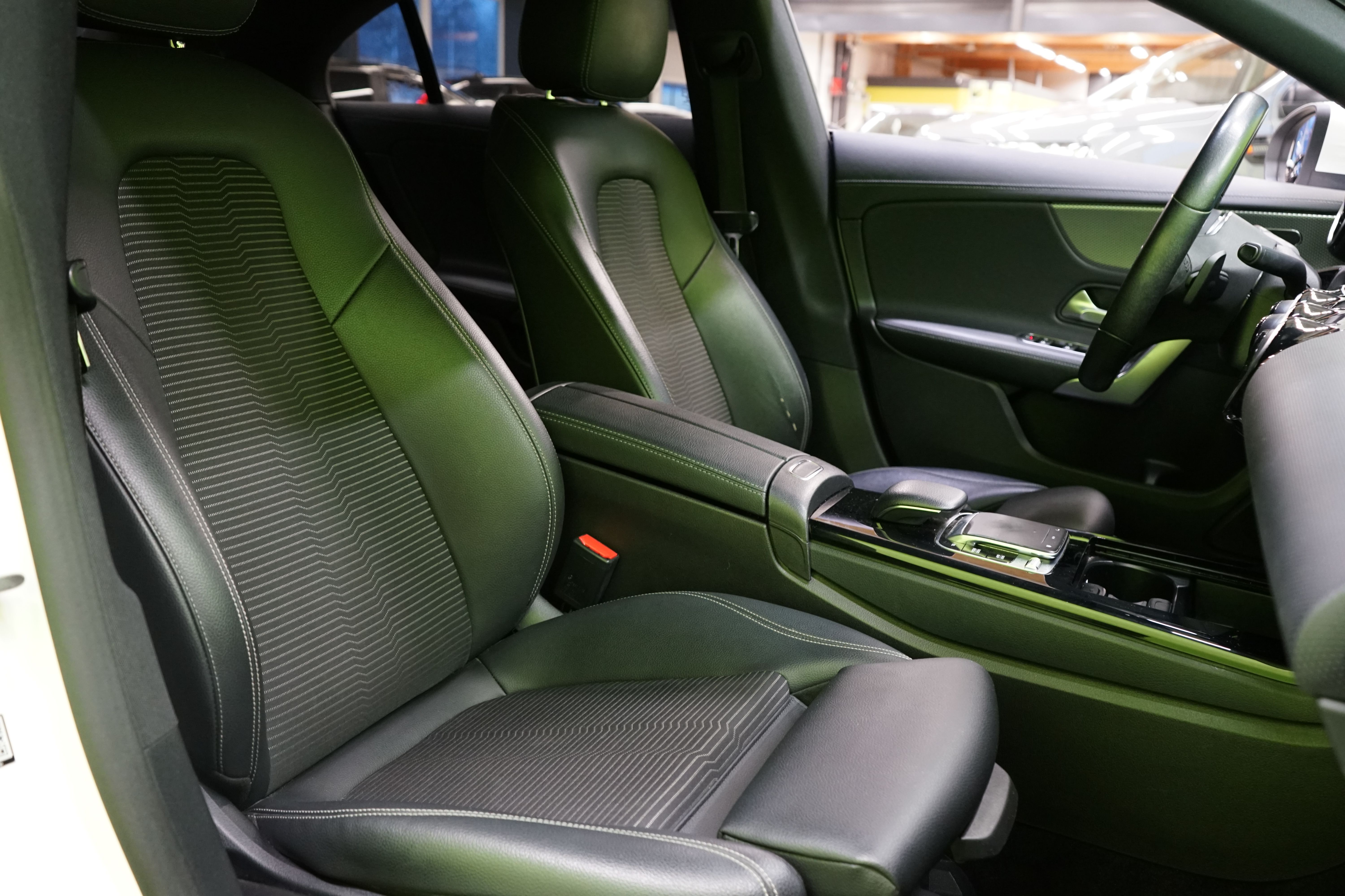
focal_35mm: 32
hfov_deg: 58.7
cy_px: 448
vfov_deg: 41.1
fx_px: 1195
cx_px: 672
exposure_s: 1/15
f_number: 5
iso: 2500
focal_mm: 32
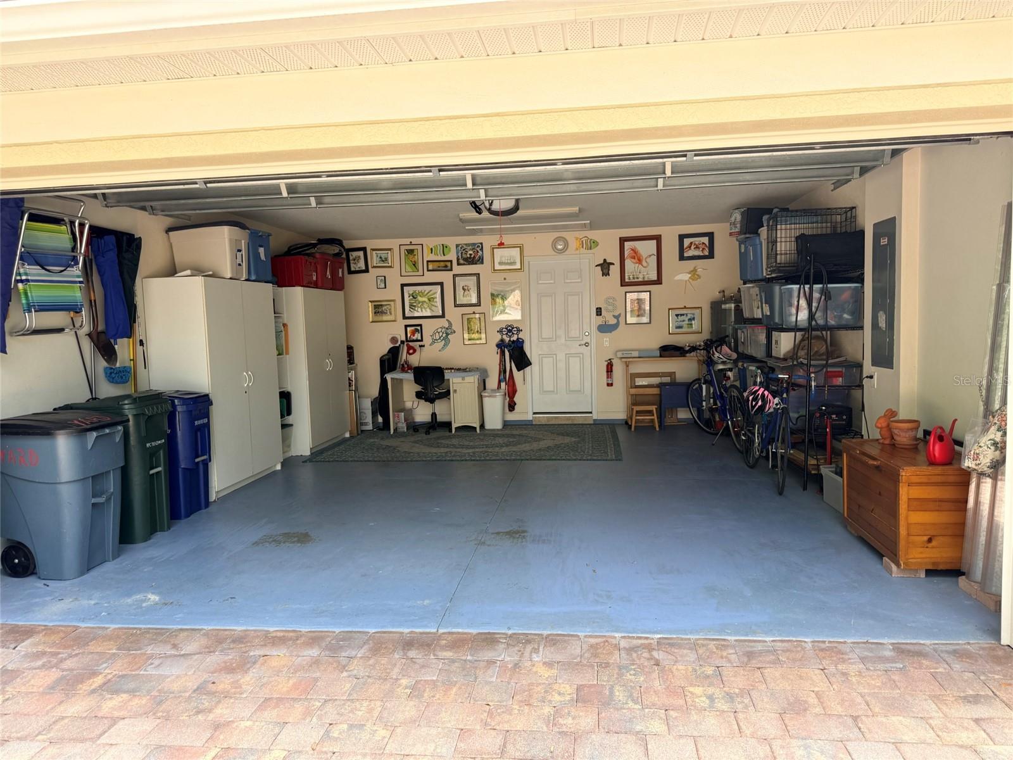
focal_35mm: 24
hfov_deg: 71.6
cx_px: 506
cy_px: 380
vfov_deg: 56.8
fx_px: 702
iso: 80
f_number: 1.78
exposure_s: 1/931
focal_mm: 6.76
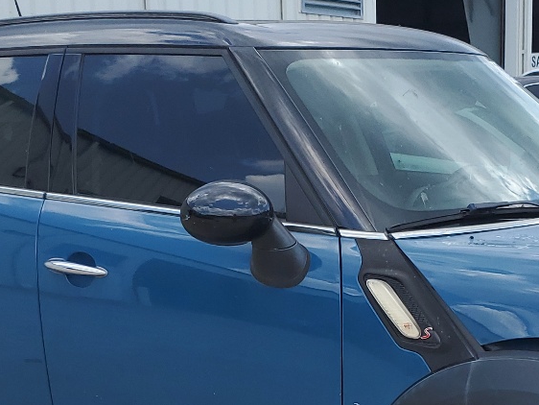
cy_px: 365
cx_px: 360
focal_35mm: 74
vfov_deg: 19.5
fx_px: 1153
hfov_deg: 26.2
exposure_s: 1/1429
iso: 50
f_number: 1.5
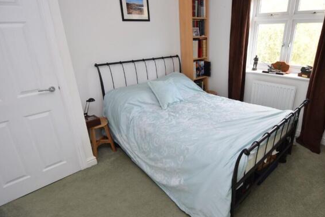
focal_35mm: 21
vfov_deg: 59.6
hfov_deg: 80.6
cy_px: 112
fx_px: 190
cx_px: 188
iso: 560
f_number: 4
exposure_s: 1/60
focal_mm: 12
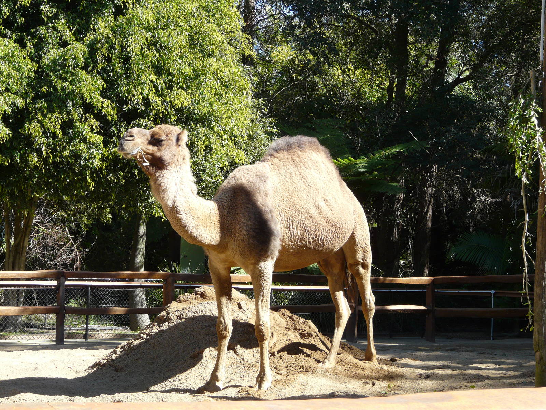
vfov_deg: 17.8
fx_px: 1309
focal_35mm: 83
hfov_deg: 23.6
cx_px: 273
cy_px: 205
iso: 100
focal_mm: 13.6
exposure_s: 1/200
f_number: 4
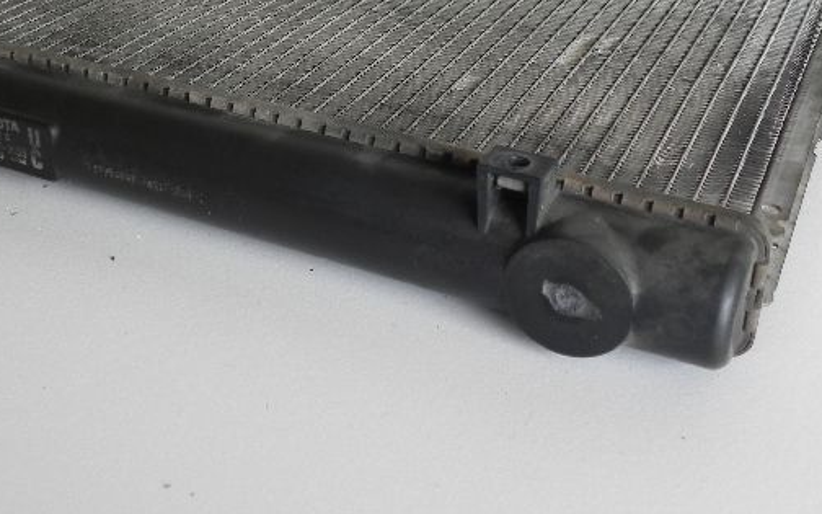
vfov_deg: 24.4
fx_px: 1165
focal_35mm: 52
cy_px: 88
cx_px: 325
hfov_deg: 38.7
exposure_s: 1/54
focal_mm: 5.9
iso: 160
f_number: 2.8
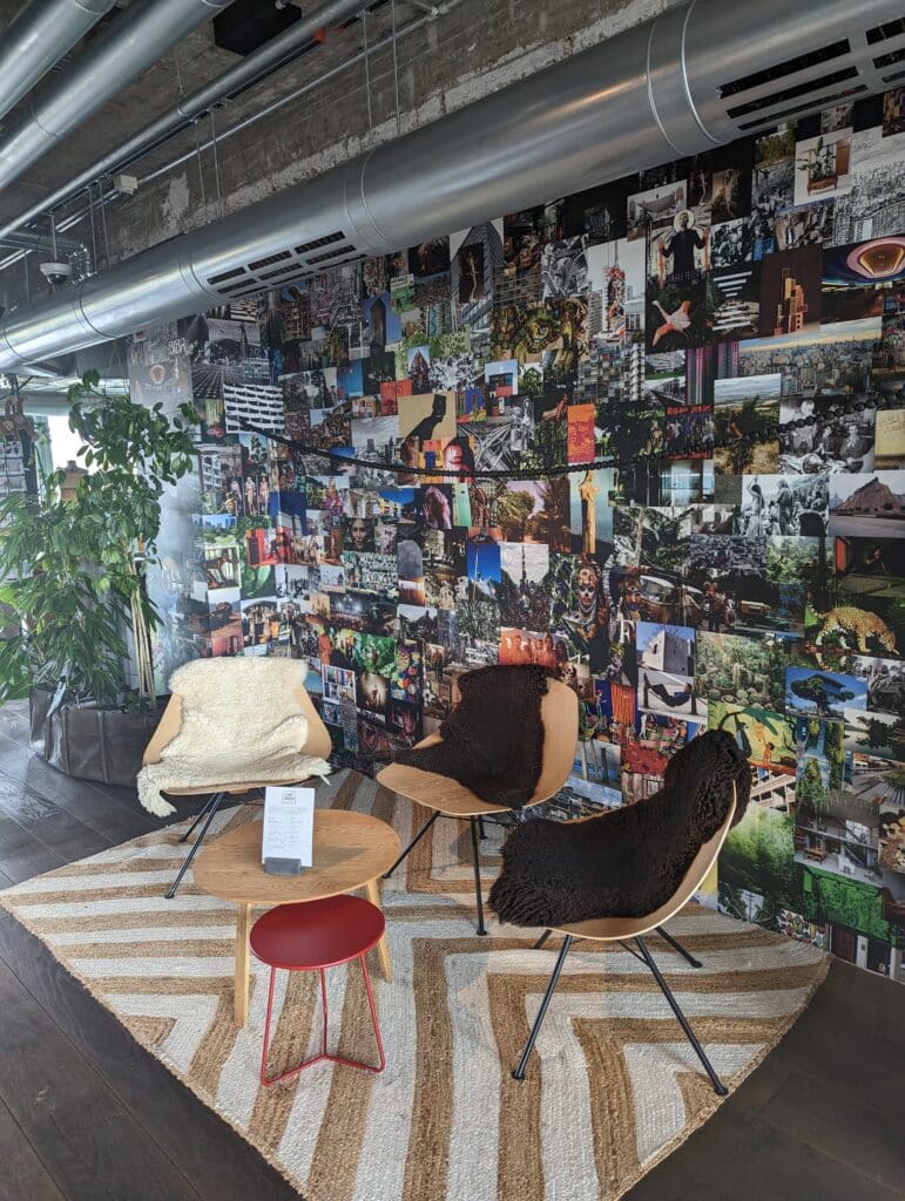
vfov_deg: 71.5
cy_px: 600
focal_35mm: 24
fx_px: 835
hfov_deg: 56.9
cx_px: 452
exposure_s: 1/50.4
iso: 83
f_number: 1.85
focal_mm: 6.81
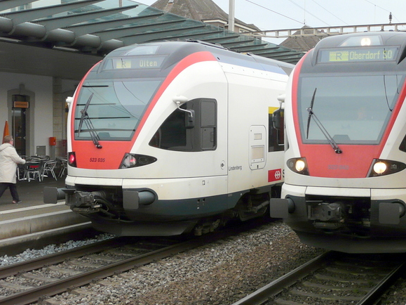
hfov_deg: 33.4
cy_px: 133
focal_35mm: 57
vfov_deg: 25.6
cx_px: 279
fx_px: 668
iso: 100
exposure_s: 1/100
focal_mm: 5.4
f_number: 3.6
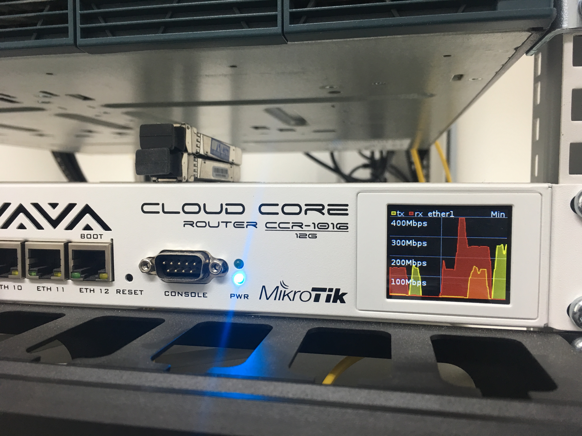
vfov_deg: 48.2
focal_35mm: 29
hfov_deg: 61.7
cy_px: 218
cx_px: 291
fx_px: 488
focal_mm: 4.15
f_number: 2.2
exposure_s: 1/17
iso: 50
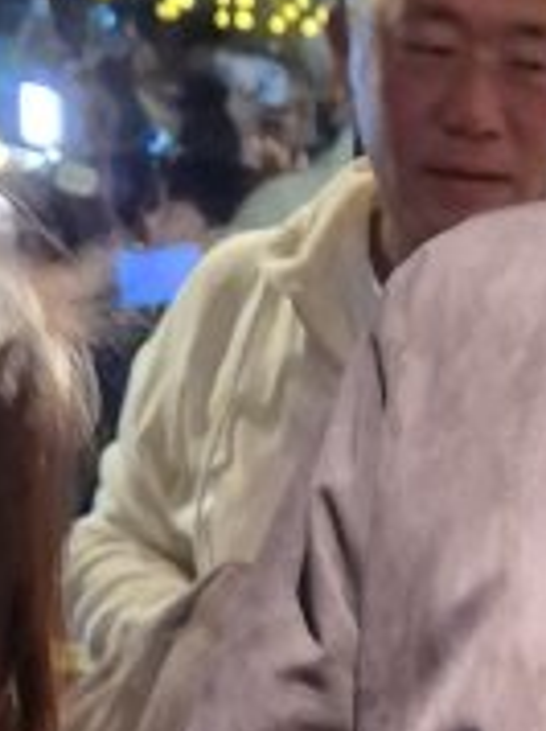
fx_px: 2909
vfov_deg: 13.8
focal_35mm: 138
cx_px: 768
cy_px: 912
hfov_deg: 10.4
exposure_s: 1/60
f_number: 1.8
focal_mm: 5.4
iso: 640
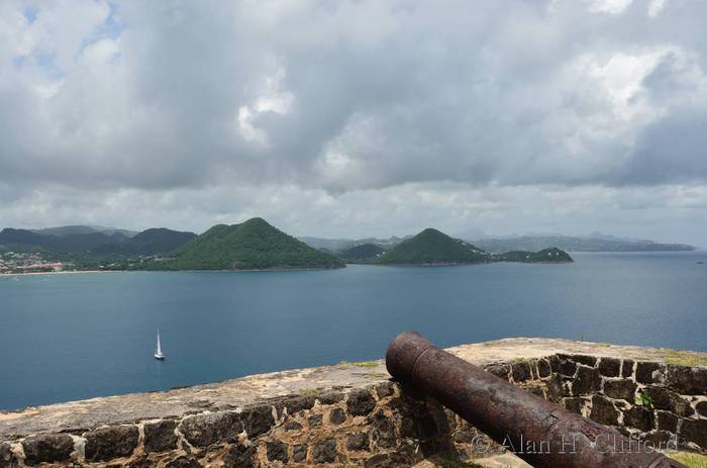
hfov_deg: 62.1
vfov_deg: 43.4
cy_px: 234
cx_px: 354
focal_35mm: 30
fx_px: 588
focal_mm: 20
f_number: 11
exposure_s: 1/200
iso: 100
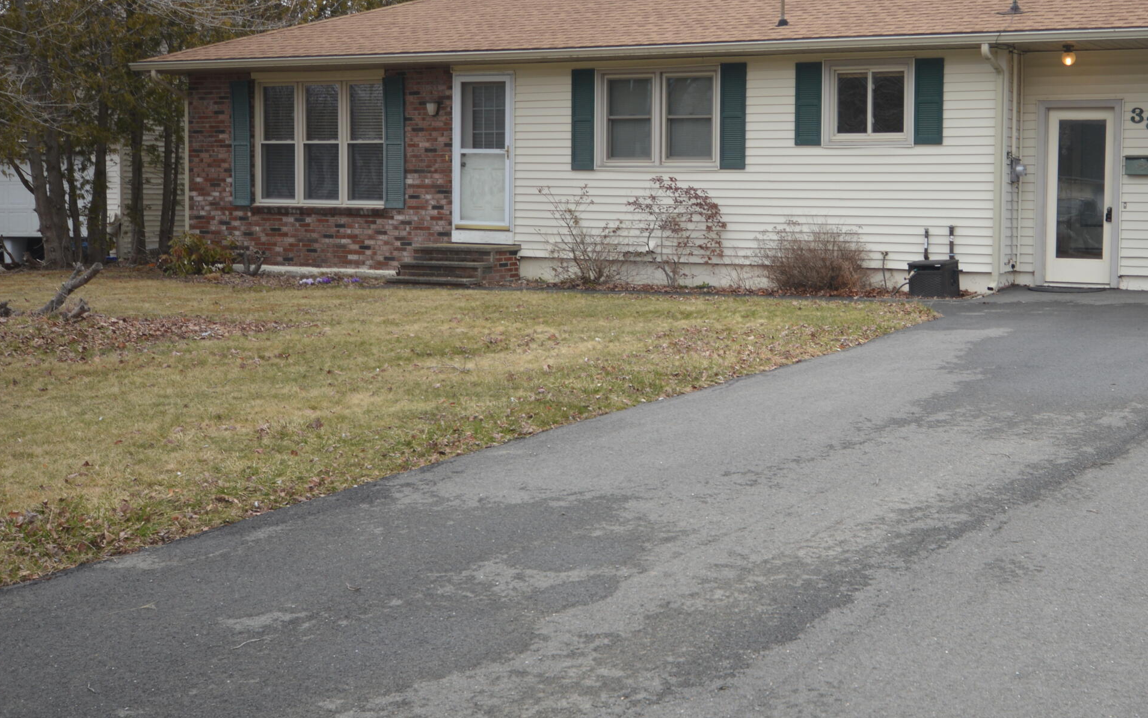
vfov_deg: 26.7
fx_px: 1502
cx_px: 847
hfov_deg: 40.8
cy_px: 245
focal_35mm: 48
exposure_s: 1/125
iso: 110
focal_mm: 20
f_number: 5.6
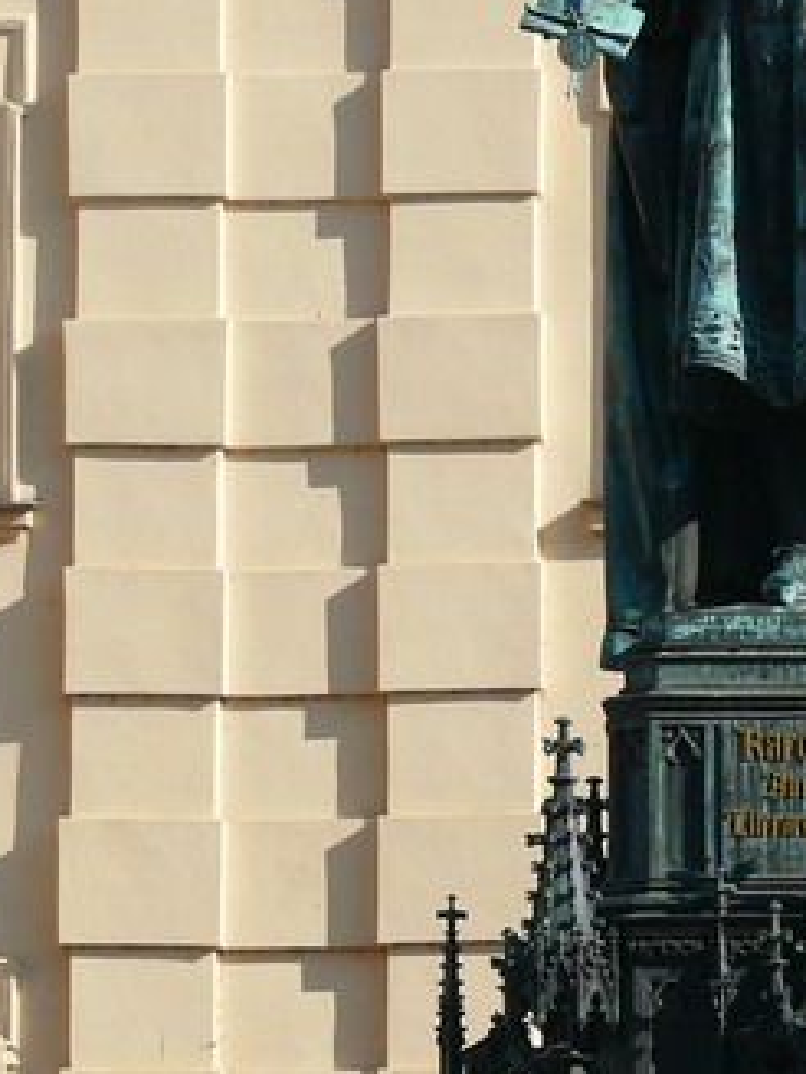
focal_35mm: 256
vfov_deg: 7.7
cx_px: 822
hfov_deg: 5.8
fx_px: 7948
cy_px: 429
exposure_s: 1/200
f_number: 4.5
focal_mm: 23.7
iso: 100
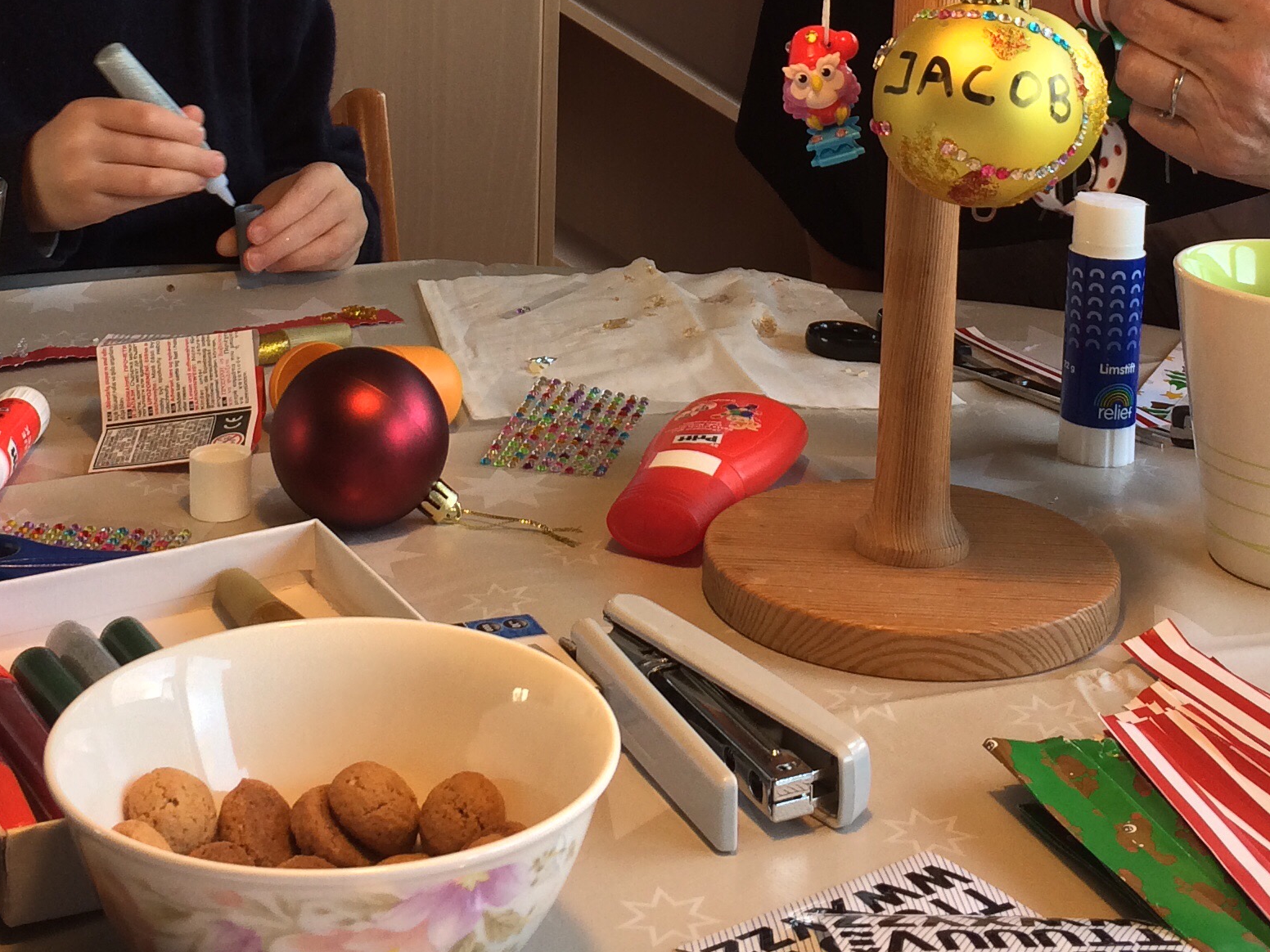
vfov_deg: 22.9
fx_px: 2238
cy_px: -29
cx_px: 597
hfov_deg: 31.7
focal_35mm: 61
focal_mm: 4.15
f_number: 2.2
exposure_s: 1/50
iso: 40
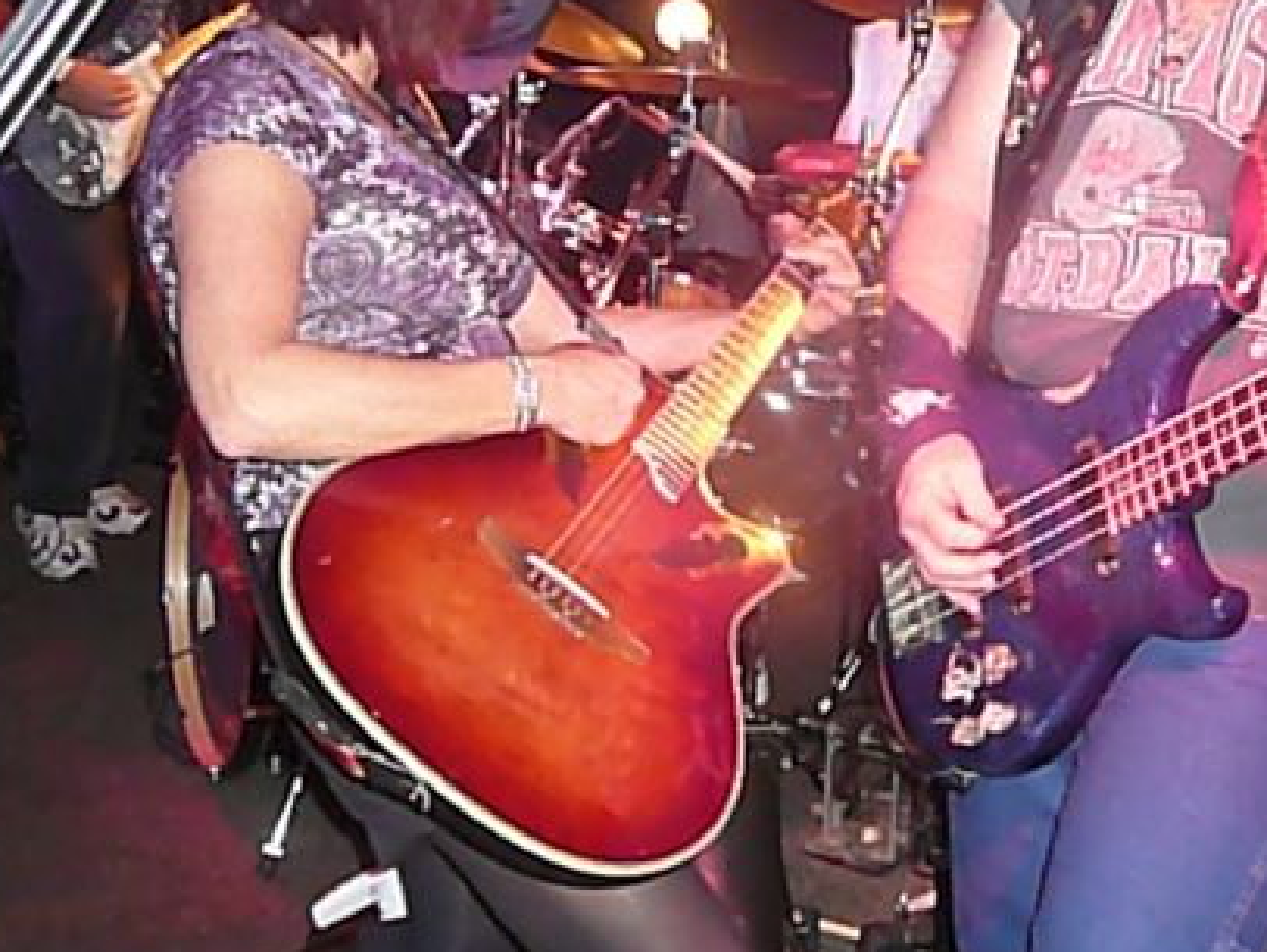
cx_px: 821
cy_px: 228
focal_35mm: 56
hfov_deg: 34.1
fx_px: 2051
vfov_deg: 25.8
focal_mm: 5.2
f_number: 2.8
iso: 800
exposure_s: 1/30
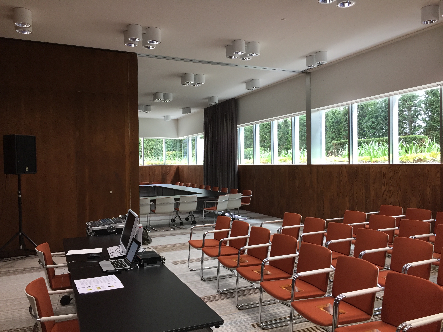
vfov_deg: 48.2
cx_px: 222
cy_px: 166
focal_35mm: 29
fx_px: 371
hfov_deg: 61.7
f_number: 2.2
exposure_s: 1/30
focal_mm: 4.15
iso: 40
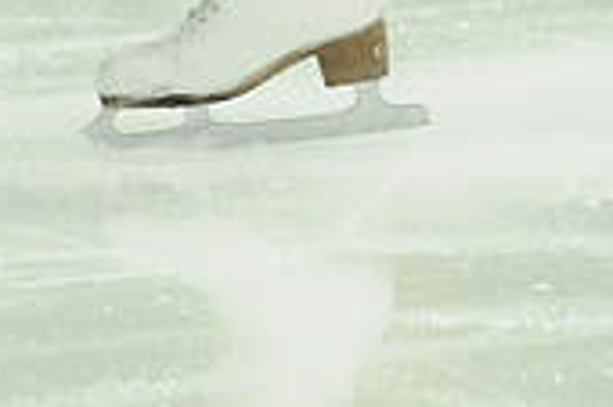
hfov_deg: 1.7
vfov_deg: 1.1
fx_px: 20430
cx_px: 209
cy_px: -149
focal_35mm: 1201
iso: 3200
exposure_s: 1/640
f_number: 5.6
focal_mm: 170
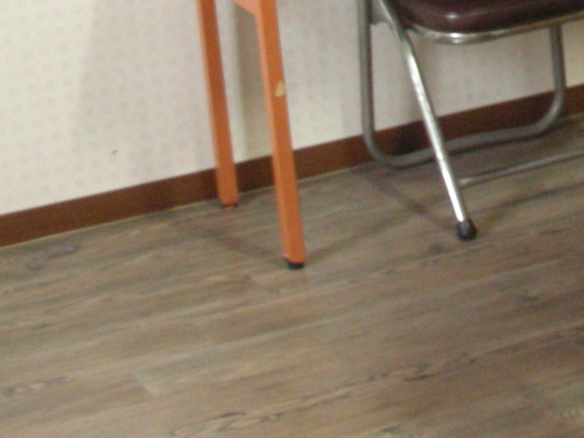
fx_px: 2092
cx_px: 681
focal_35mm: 124
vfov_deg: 11.5
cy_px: -183
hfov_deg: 15.4
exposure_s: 1/8
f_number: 3.5
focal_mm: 6.3
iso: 260
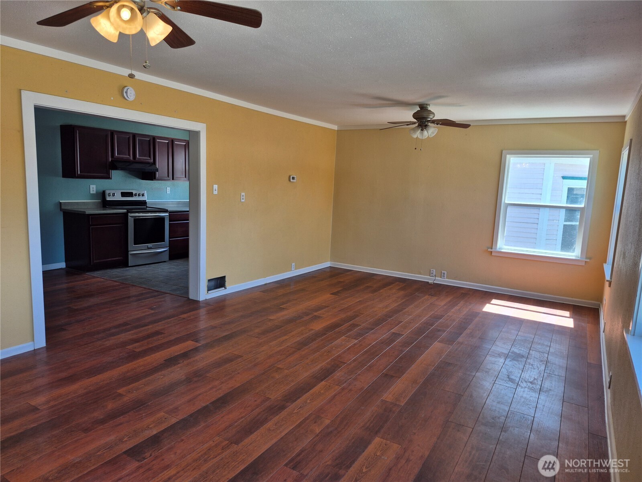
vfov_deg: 58.9
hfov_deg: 73.9
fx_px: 427
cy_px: 241
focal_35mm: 23
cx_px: 321
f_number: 1.8
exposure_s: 1/120
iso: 32
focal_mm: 5.4
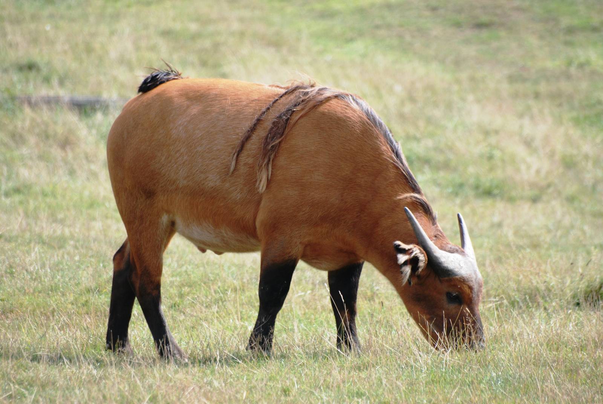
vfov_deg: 3.1
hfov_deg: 4.6
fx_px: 7546
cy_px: 202
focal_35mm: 450
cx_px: 302
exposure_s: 1/640
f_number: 5.6
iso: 400
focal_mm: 300
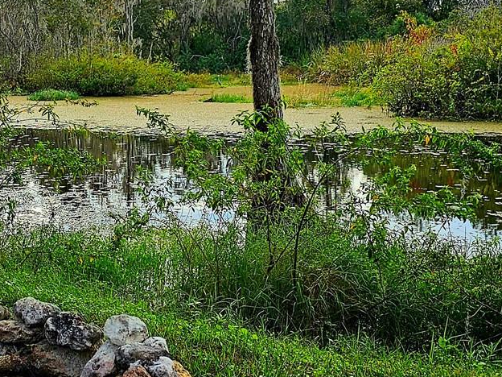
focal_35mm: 59
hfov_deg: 32.2
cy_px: 158
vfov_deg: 24.8
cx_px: 138
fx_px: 856
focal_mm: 6.3
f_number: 1.7
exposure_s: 1/588
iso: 12
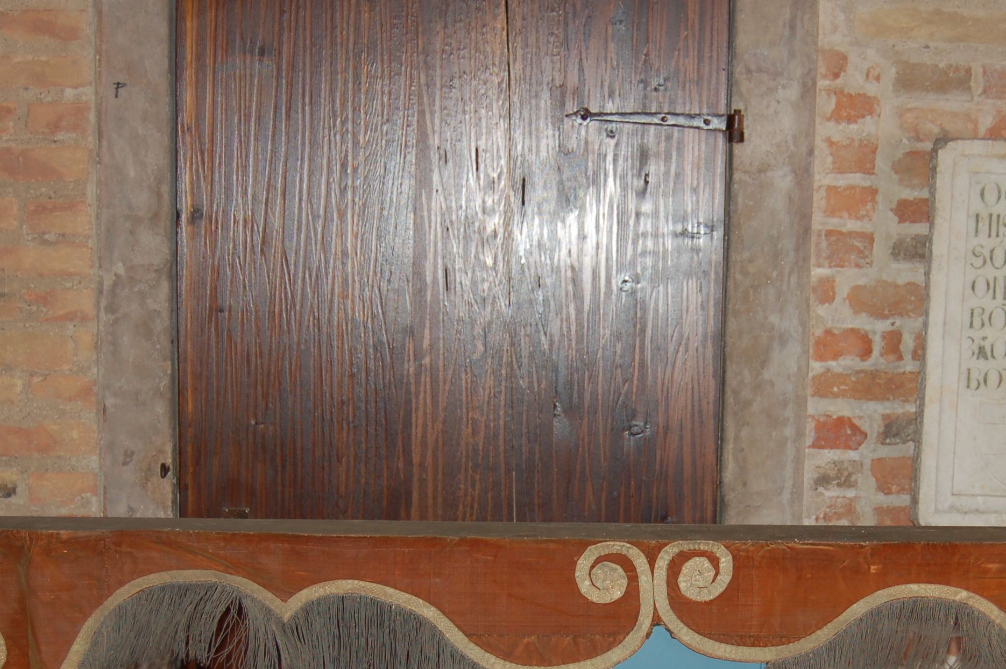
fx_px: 2088
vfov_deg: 18.1
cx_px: 638
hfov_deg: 27.0
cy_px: 523
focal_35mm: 75
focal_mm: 31
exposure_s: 1/60
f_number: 4.5
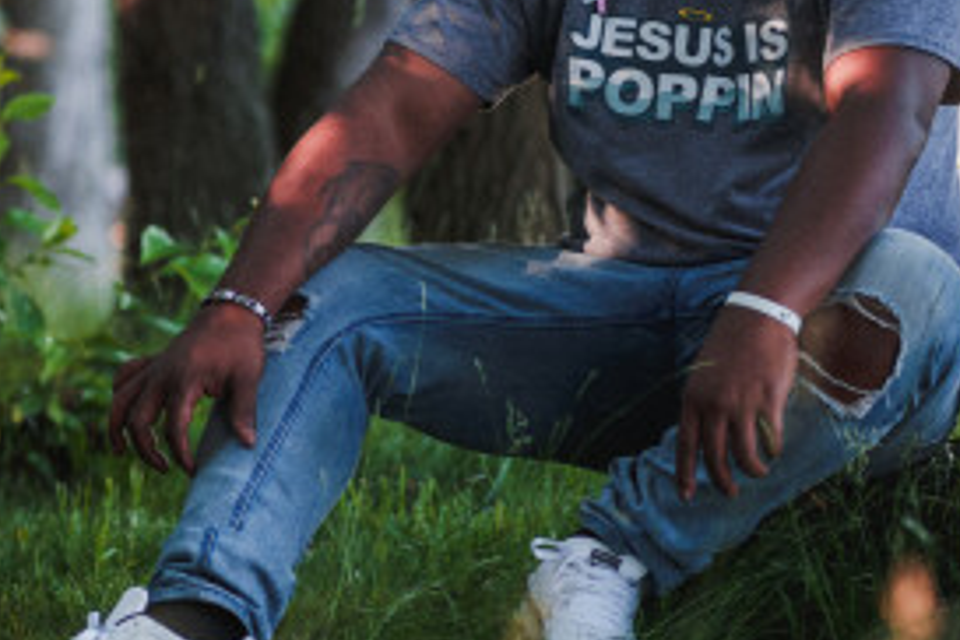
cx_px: 473
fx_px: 6240
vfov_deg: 5.9
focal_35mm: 234
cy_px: 288
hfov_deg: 8.8
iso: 1000
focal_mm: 85
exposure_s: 1/320
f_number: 2
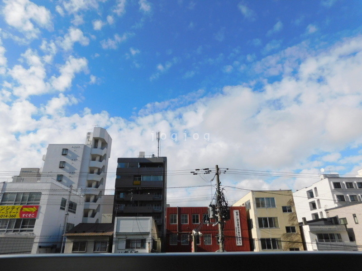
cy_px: 136
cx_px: 181
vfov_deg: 58.9
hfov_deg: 73.9
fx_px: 241
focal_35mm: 23
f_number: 6
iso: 125
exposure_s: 1/800
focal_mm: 4
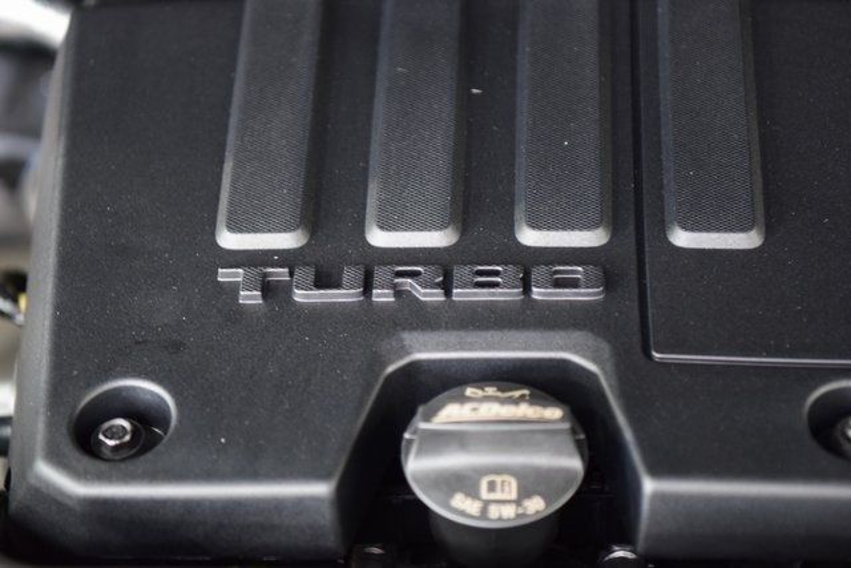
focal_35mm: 105
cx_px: 426
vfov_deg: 13.0
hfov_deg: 19.5
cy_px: 284
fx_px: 2482
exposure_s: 1/10
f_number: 2.8
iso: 1600
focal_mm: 70
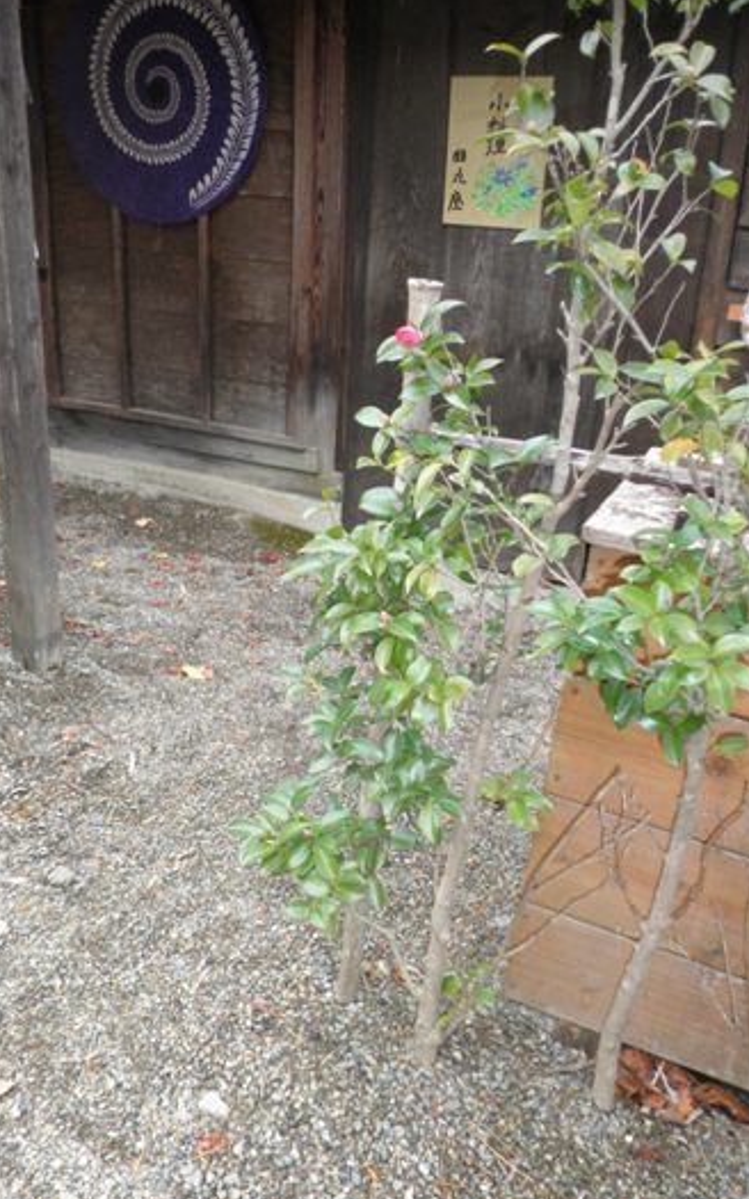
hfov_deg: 44.5
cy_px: 600
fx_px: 915
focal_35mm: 28
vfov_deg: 66.5
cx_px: 413
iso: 160
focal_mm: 4.7
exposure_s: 1/30
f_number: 2.8
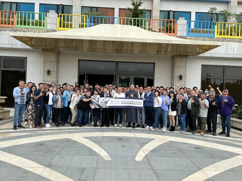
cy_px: 90
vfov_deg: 53.1
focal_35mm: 26
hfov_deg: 67.3
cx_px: 121
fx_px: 182
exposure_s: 1/1724
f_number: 1.5
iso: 50
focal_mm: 5.7
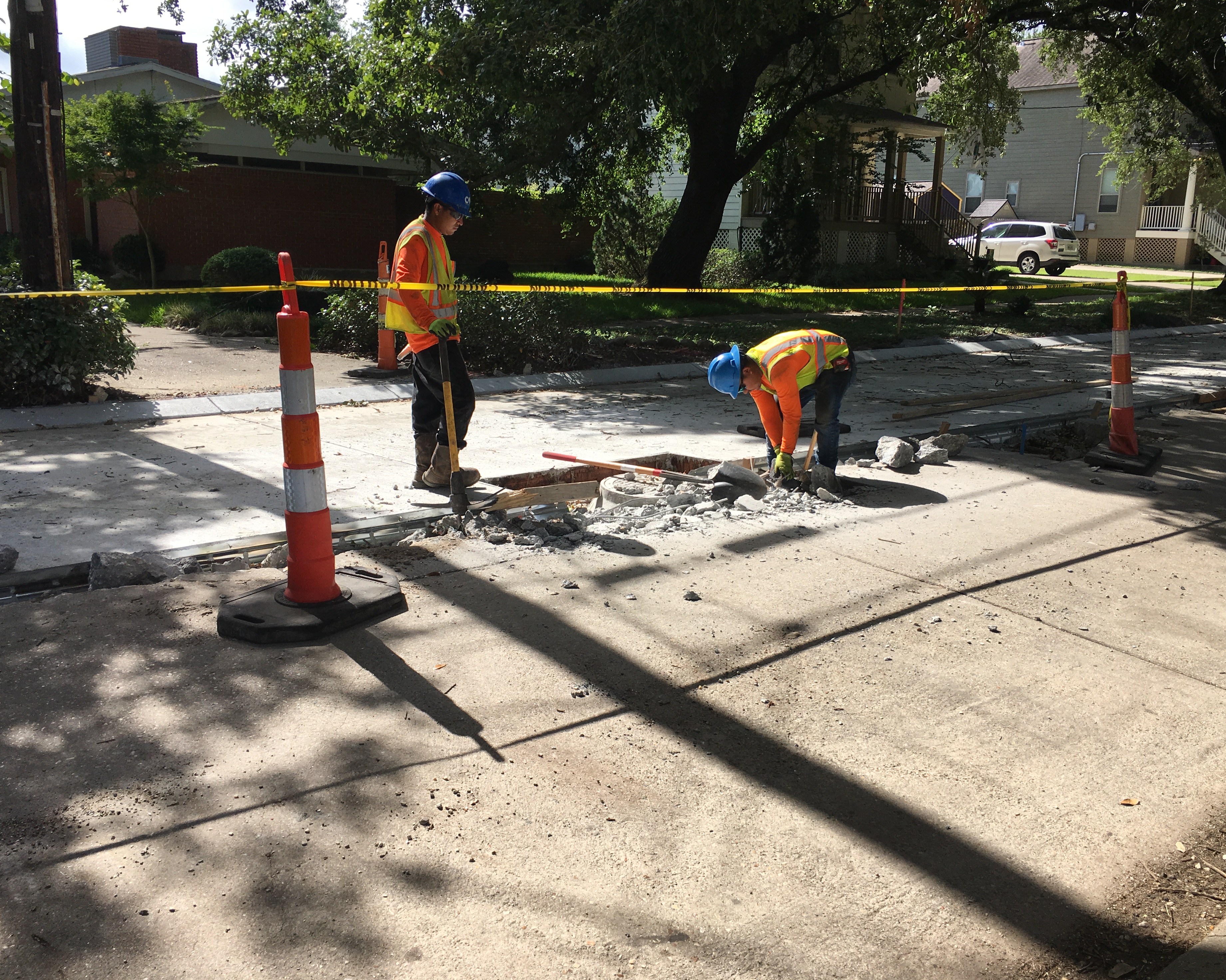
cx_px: 650
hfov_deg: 57.1
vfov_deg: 47.1
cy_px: 490
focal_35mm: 31
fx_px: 1125
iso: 25
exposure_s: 1/1012
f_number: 2.2
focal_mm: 4.15
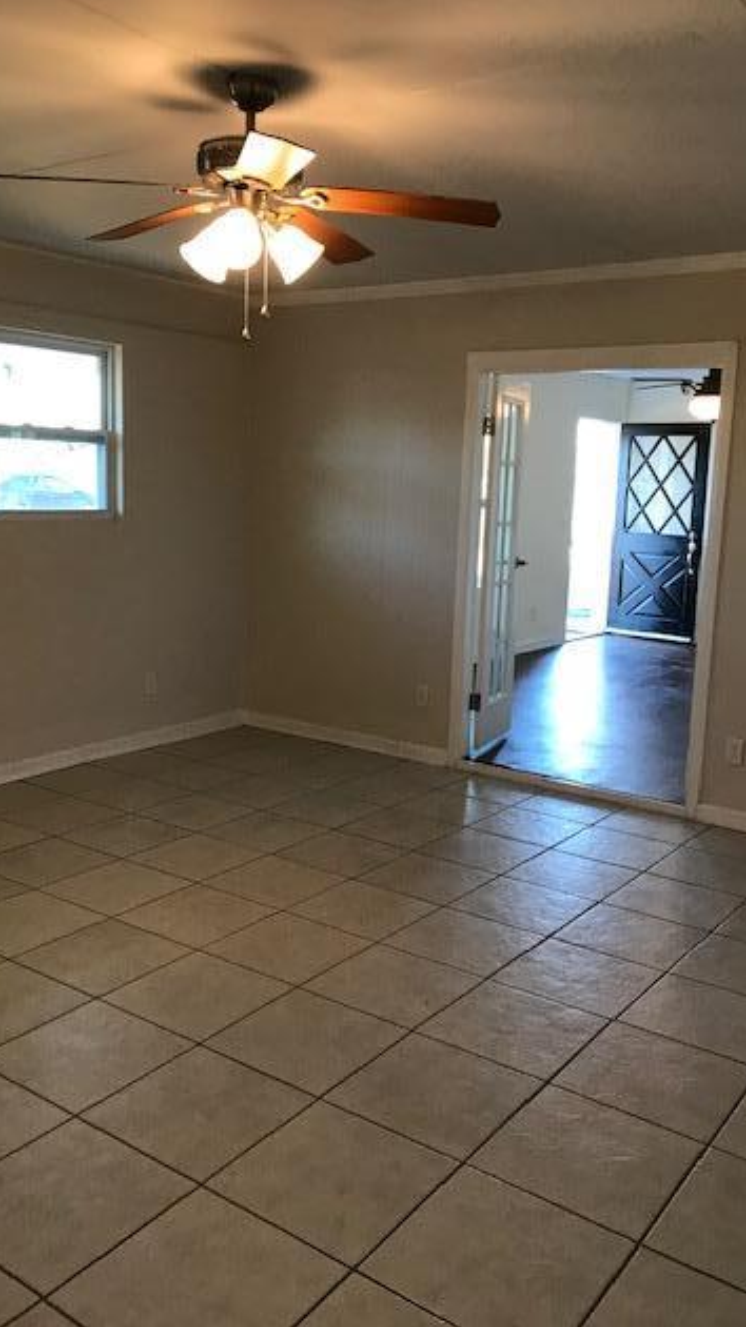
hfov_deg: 37.7
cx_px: 360
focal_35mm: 31
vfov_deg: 62.6
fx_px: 1091
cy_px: 655
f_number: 1.8
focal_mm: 3.99
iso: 32
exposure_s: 1/30
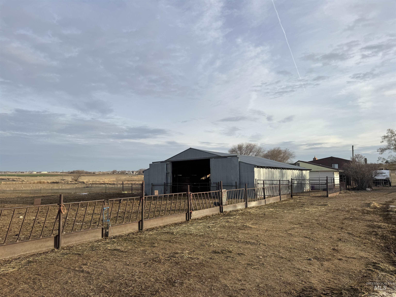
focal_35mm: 24
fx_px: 275
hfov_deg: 71.6
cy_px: 148
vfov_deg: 56.8
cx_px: 198
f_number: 1.78
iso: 80
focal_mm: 6.76
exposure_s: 1/2710
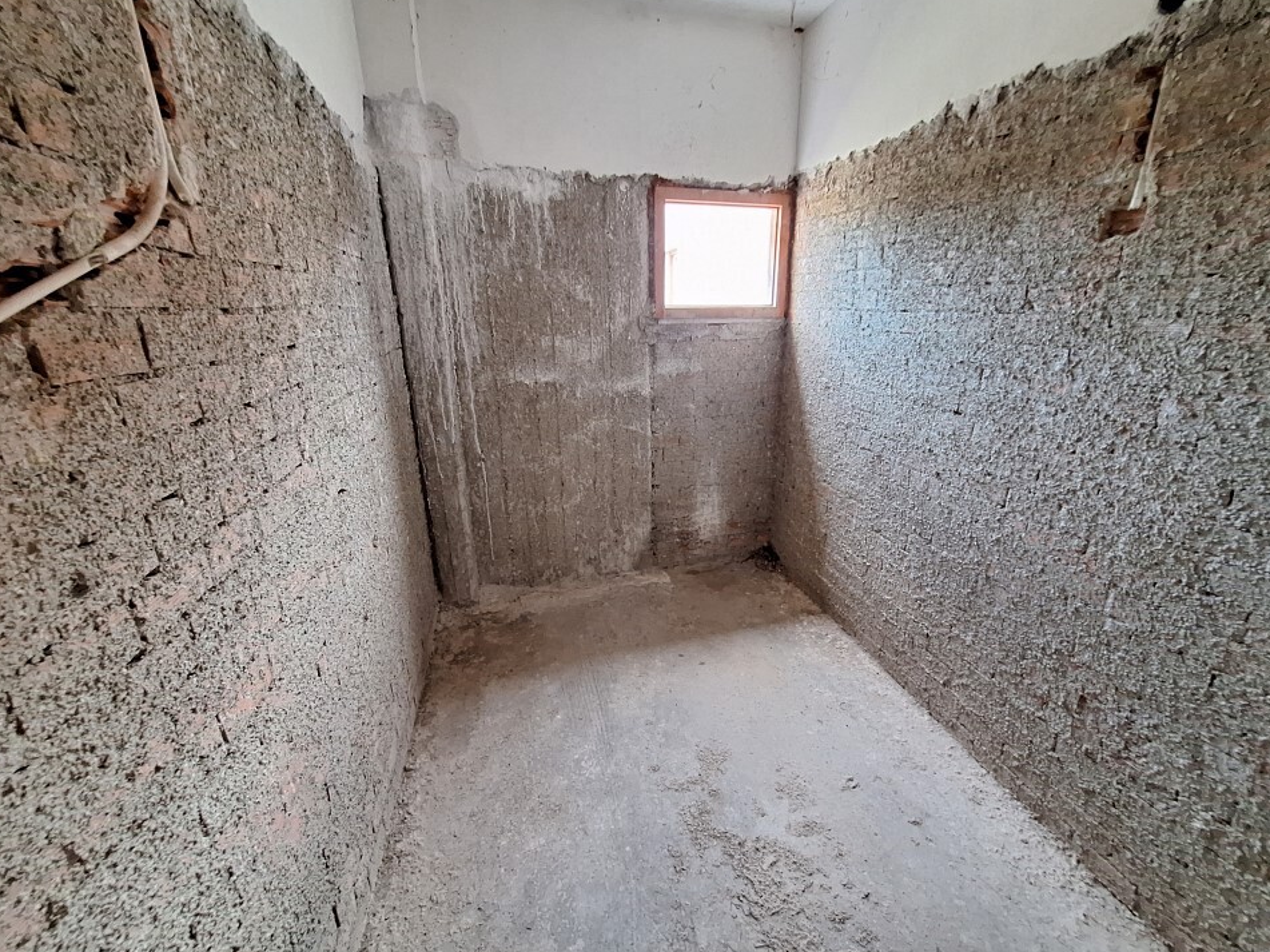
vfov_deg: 85.7
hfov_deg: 102.0
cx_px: 668
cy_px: 473
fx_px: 514
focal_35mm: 14
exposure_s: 1/24
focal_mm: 1.74
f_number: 2.2
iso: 250
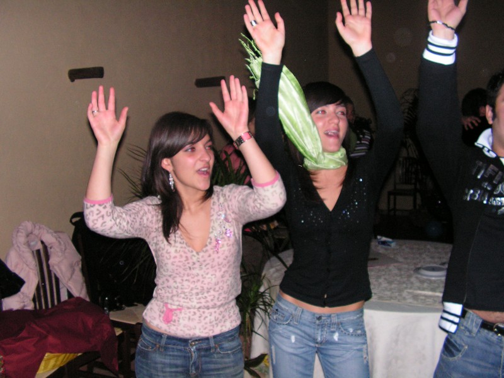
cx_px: 252
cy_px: 189
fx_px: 524
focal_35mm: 36
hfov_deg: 51.4
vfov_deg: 39.7
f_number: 3.2
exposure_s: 1/40
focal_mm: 6
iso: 200
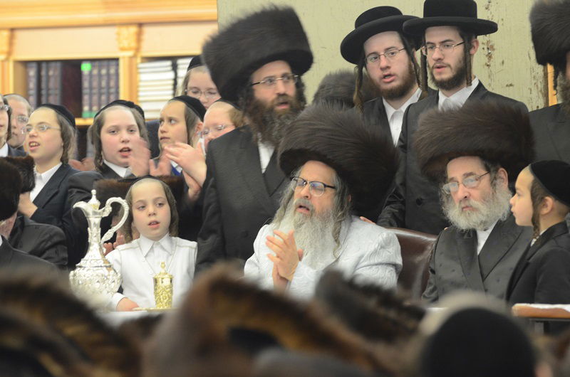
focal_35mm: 270
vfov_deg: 5.1
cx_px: 285
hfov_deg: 7.6
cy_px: 188
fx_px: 4266
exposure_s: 1/60
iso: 1600
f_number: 5.6
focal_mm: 180
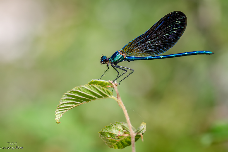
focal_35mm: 137
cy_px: 76
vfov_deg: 10.0
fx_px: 867
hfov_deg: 15.0
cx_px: 114
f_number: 8
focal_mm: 90
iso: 200
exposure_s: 1/500
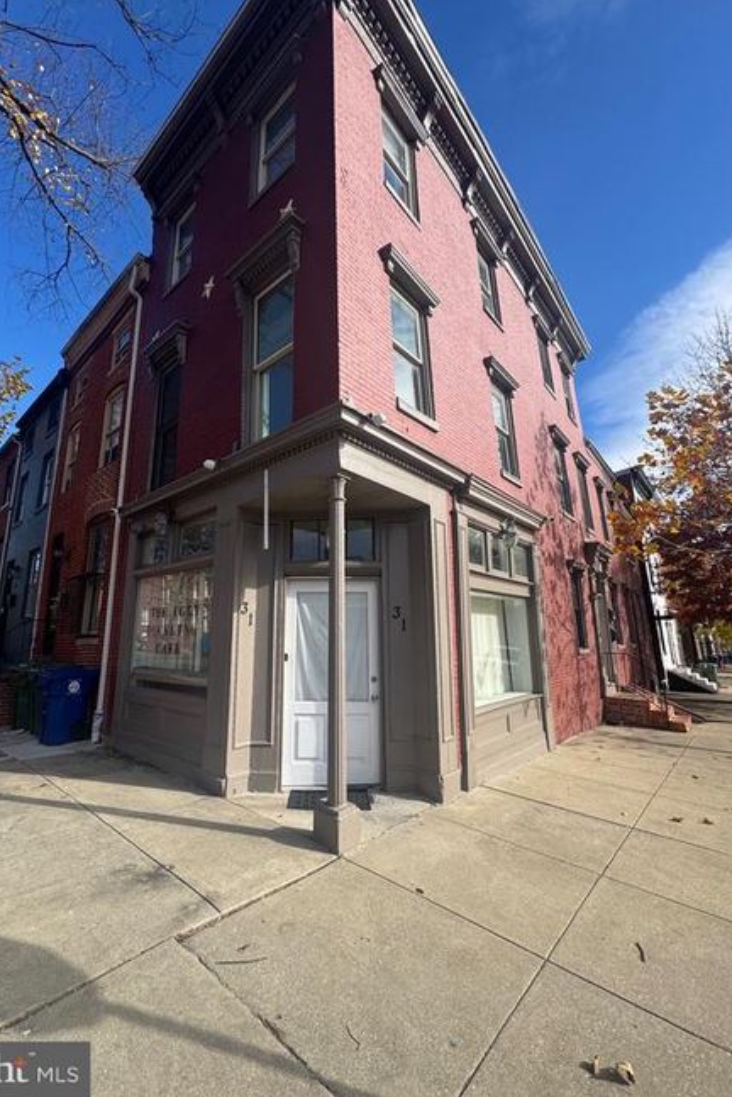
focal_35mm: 15
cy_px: 537
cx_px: 330
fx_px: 457
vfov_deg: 100.4
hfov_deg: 77.2
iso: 50
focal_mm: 2.22
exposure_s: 1/1323
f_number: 2.2
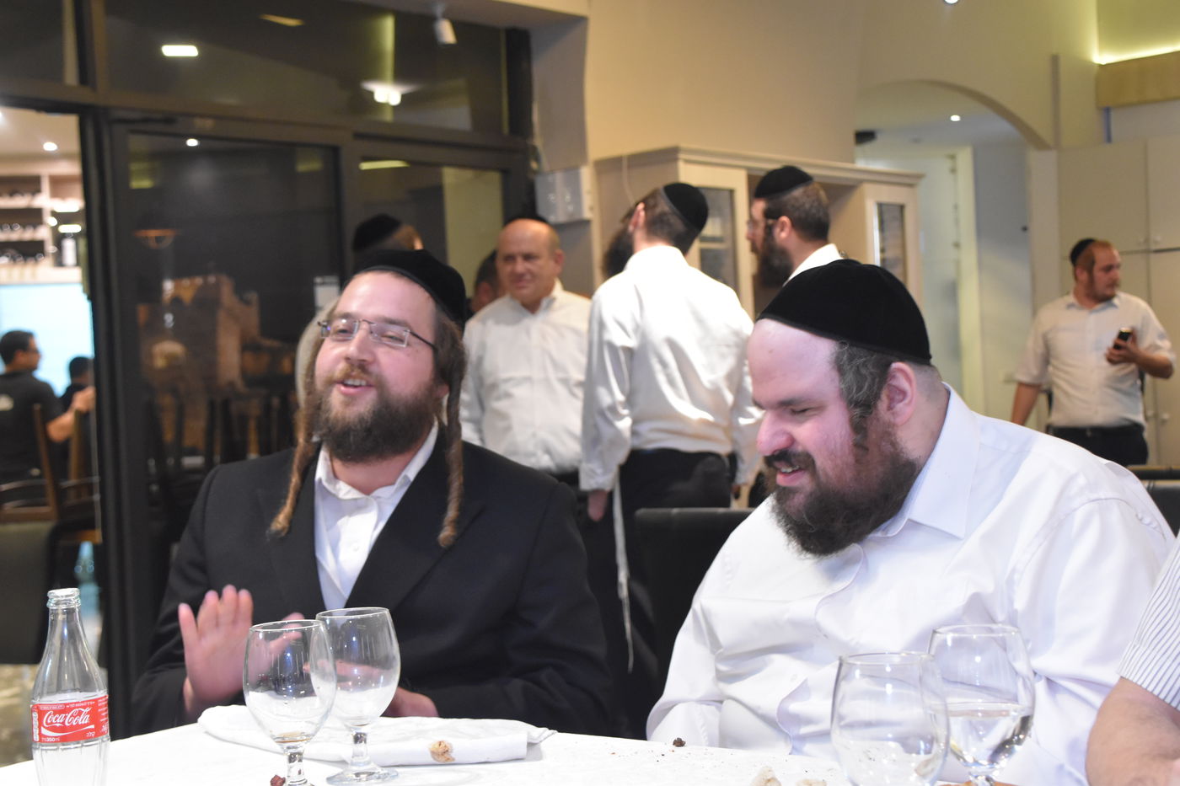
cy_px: 393
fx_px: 1868
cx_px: 590
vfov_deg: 23.8
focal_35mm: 57
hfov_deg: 35.1
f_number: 4.5
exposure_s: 1/60
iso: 2800
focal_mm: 38
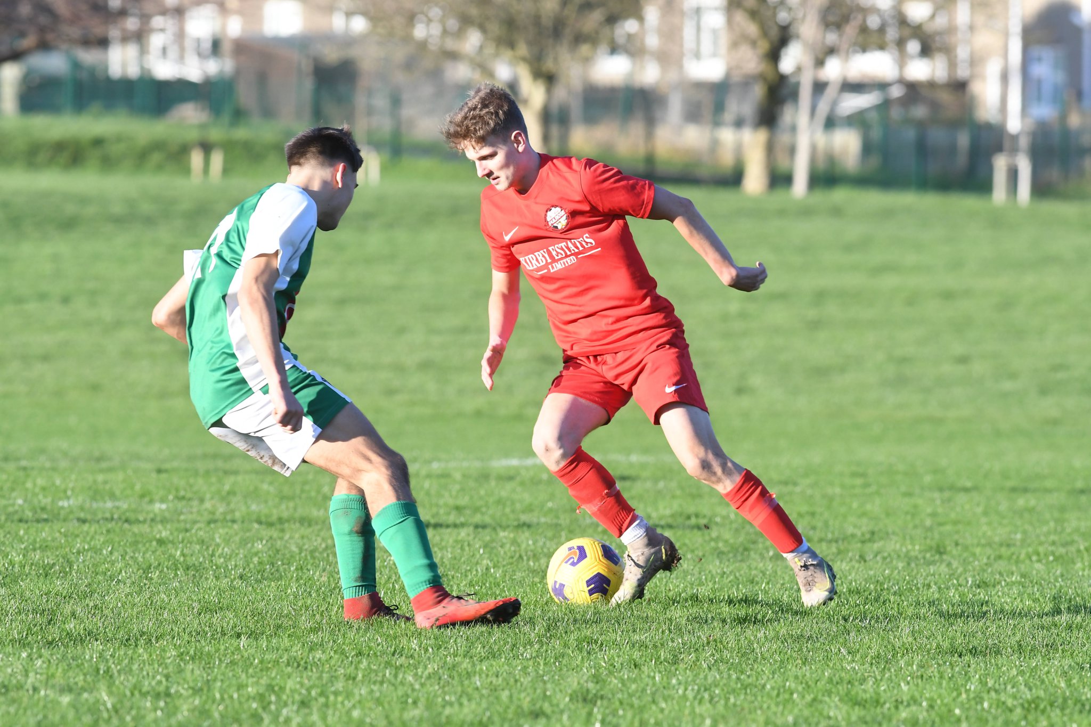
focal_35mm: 450
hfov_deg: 4.6
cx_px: 546
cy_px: 364
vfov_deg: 3.1
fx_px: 13635
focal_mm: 300
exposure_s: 1/800
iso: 800
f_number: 9
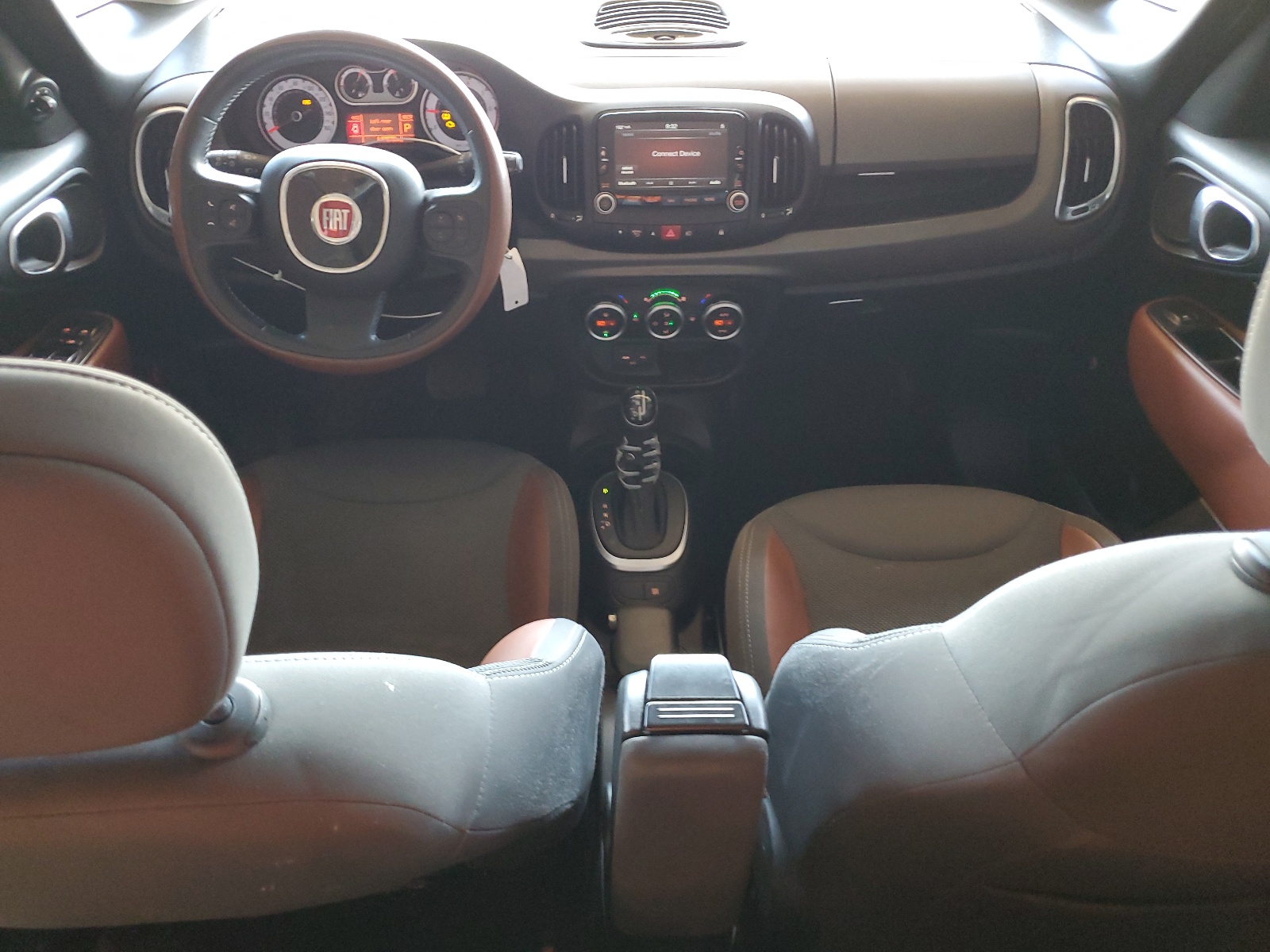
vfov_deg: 53.1
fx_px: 954
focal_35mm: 26
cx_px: 635
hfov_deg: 67.3
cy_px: 476
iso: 249
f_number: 1.5
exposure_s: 1/60.2
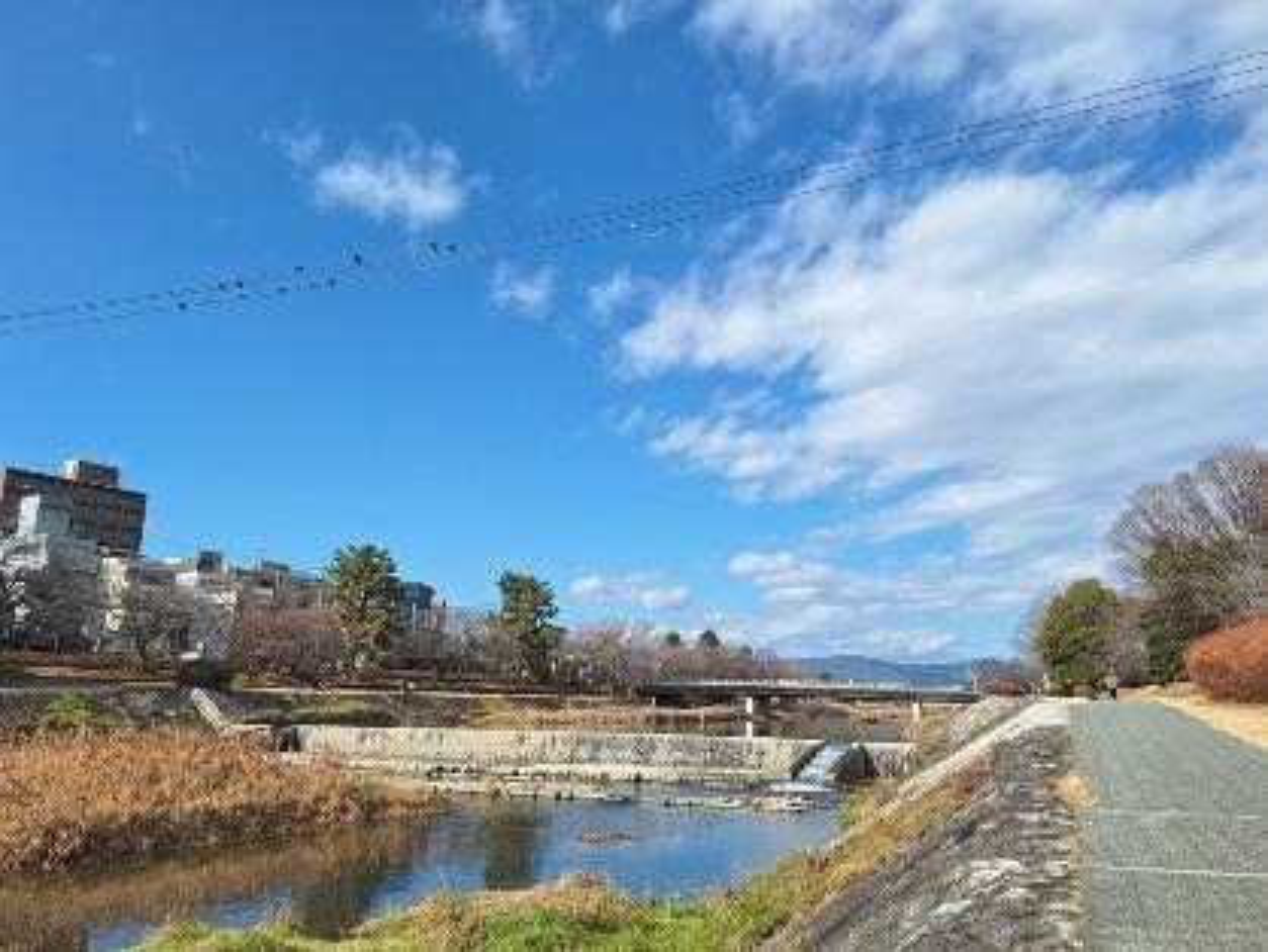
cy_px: 476
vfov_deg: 58.9
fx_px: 843
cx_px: 634
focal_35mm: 23
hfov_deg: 73.9
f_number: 1.8
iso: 40
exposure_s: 1/2309
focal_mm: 5.54
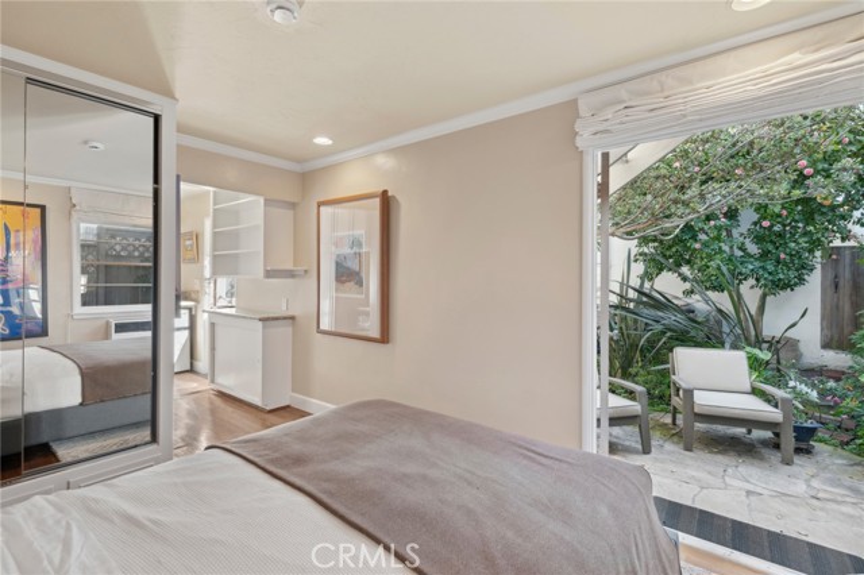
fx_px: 384
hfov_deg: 96.8
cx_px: 432
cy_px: 288
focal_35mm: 16
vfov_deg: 73.7
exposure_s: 1/6
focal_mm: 16
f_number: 9
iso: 200
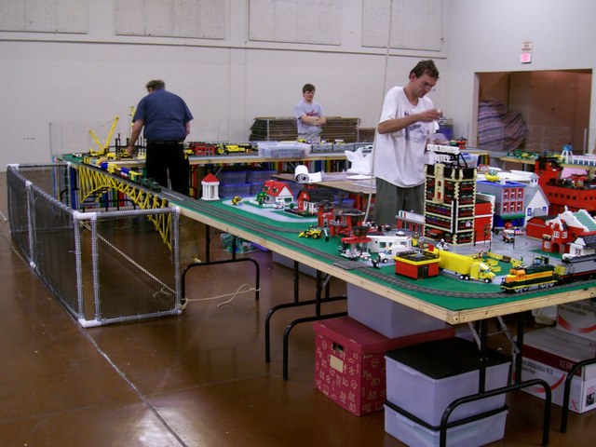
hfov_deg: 44.8
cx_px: 298
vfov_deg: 34.3
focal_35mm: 42
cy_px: 224
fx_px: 723
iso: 160
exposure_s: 1/8
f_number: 2.9
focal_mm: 7
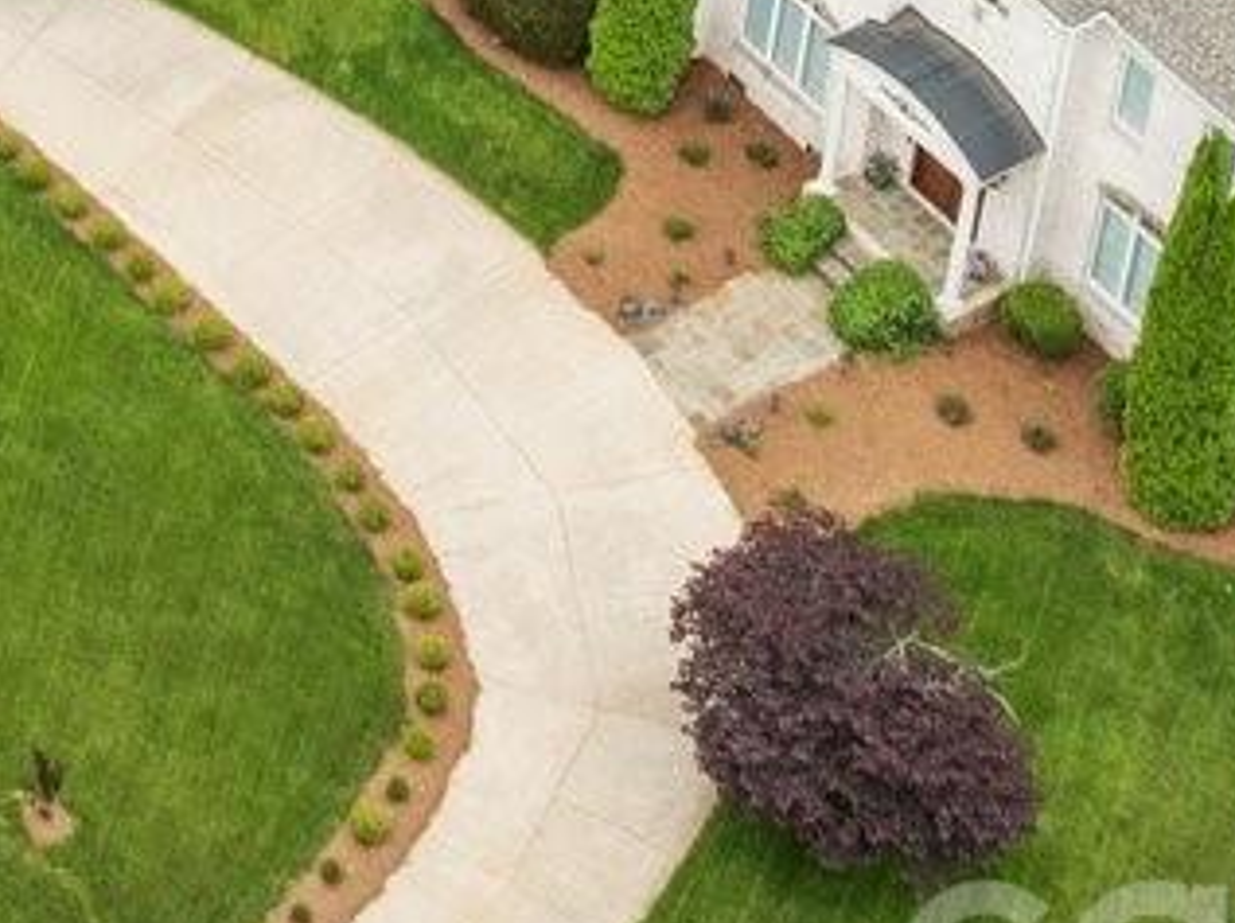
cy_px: -1677
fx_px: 5524
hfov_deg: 11.9
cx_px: -888
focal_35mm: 155
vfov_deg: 8.3
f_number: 6.3
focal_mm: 12.29
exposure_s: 1/100
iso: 100
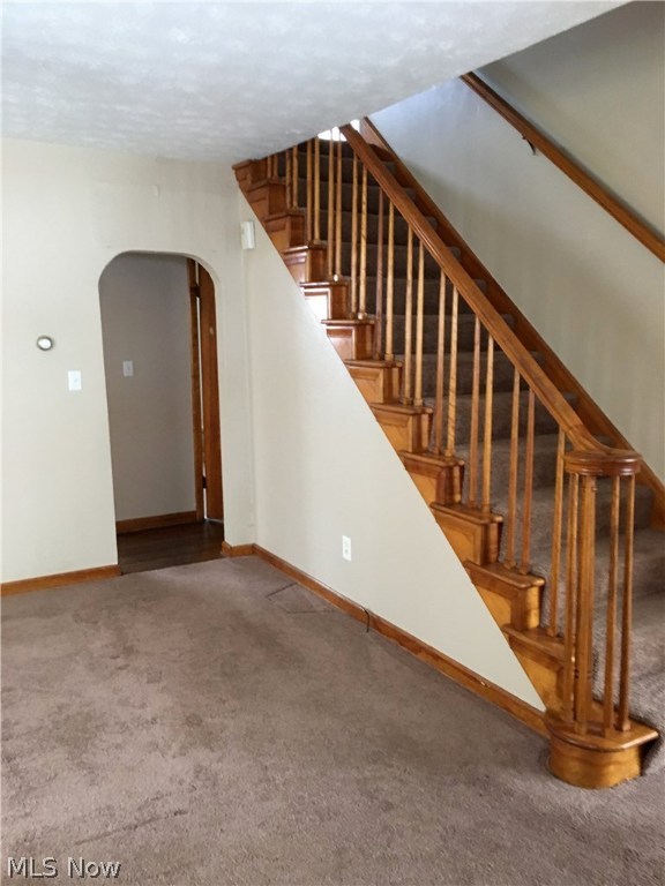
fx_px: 743
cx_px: 332
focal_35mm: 29
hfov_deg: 48.2
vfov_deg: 61.7
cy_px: 443
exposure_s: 1/17
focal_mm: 4.15
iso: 200
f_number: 2.2
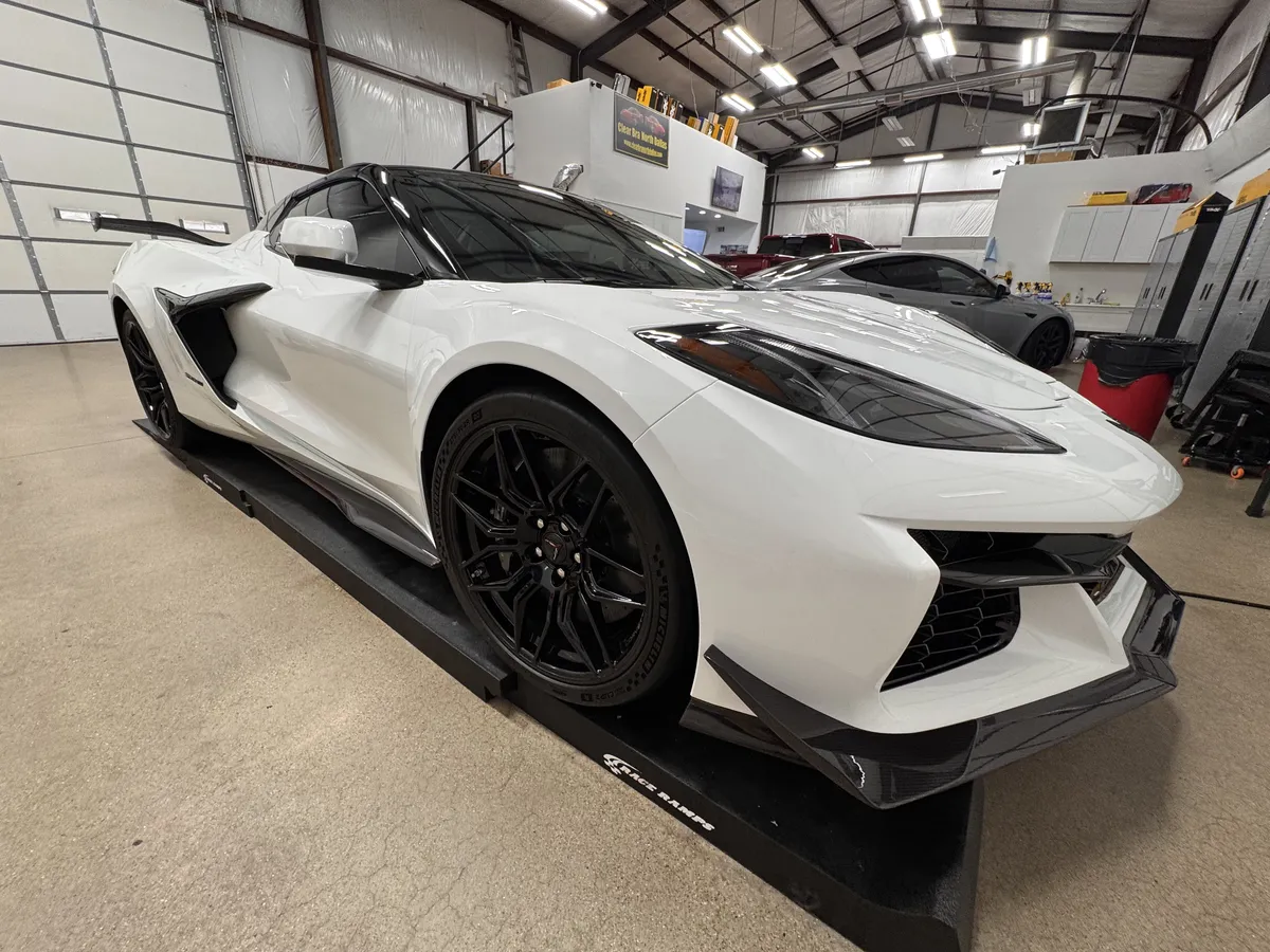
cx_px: 635
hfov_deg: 102.1
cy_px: 476
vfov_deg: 85.7
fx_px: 514
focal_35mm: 14
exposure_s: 1/120
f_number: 2.2
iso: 125
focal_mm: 2.22
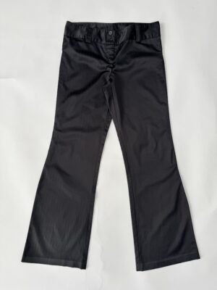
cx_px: 108
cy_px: 145
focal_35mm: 24
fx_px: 201
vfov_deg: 71.6
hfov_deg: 56.8
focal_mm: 6.76
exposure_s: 1/120
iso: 80
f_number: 1.78
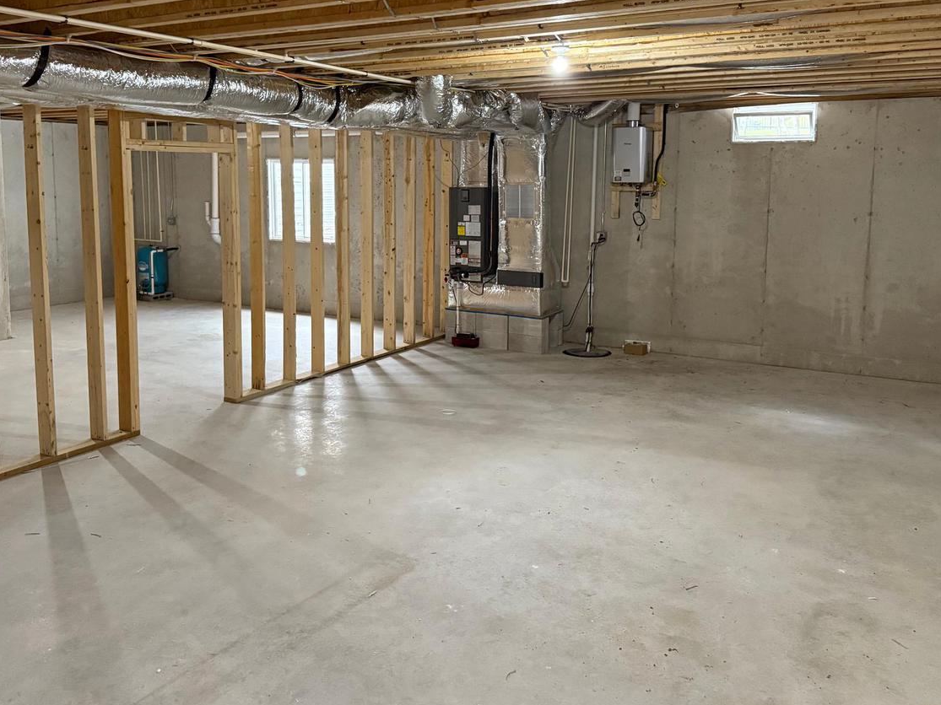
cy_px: 262
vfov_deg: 45.0
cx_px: 430
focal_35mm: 31
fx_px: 843
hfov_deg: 58.3
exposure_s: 1/60
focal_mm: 6.76
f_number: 1.78
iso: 800
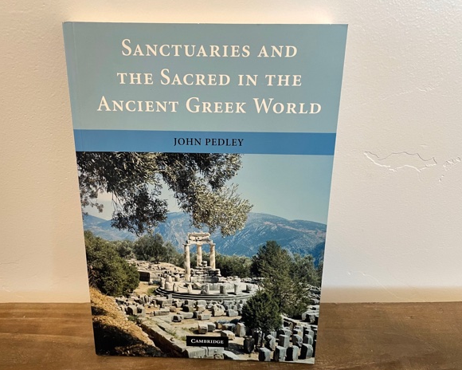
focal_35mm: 28
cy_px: 190
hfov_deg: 62.1
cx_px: 213
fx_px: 383
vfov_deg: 51.5
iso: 125
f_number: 1.6
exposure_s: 1/60
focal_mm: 4.2
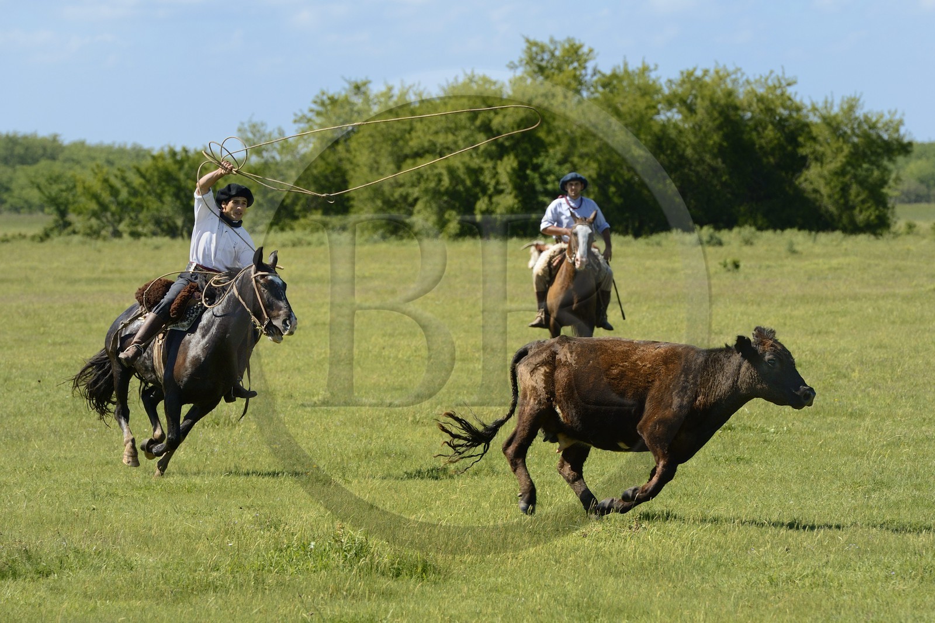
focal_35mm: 200
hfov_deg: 10.3
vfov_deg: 6.9
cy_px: 312
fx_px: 5193
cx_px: 468
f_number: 8
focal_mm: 200
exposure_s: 1/800
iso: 400
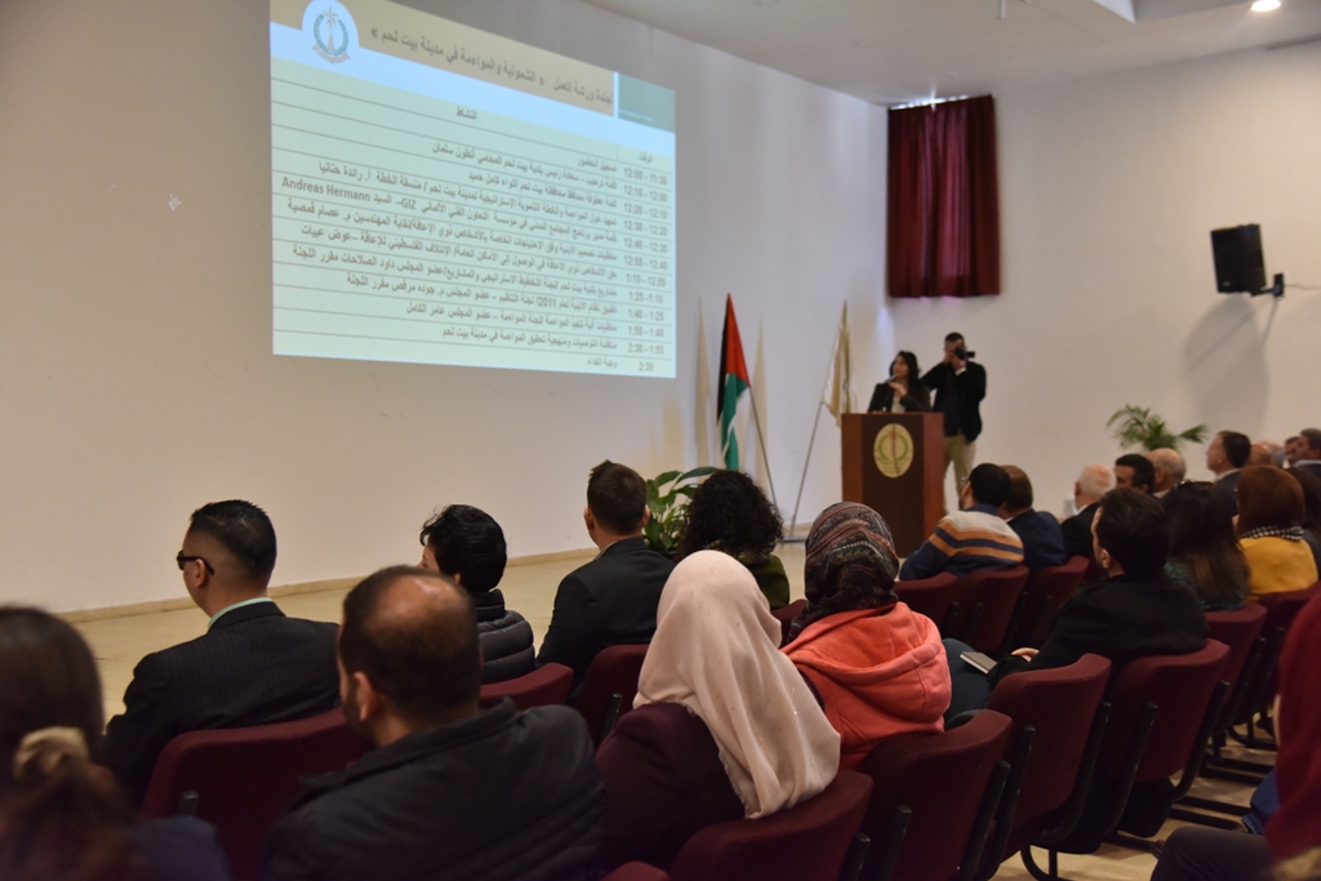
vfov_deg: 33.4
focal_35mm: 40
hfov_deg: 48.5
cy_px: 440
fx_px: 1468
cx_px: 660
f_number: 4
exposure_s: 1/160
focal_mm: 40
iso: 2000
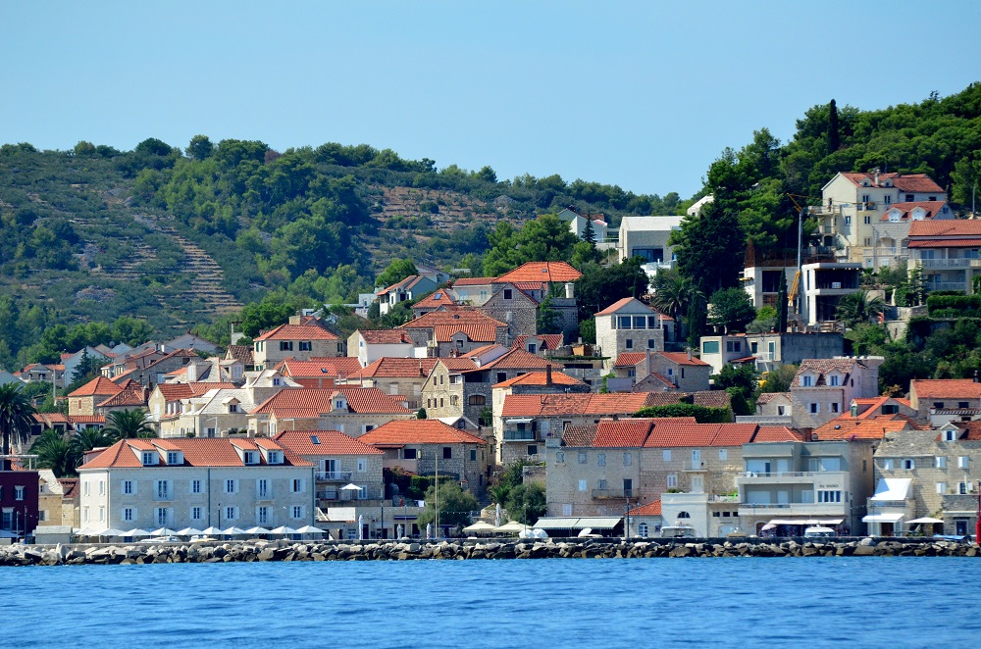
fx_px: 7953
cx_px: 490
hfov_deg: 7.1
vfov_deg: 4.7
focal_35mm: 292
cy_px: 324
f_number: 5.3
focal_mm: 195
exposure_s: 1/8000
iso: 1250
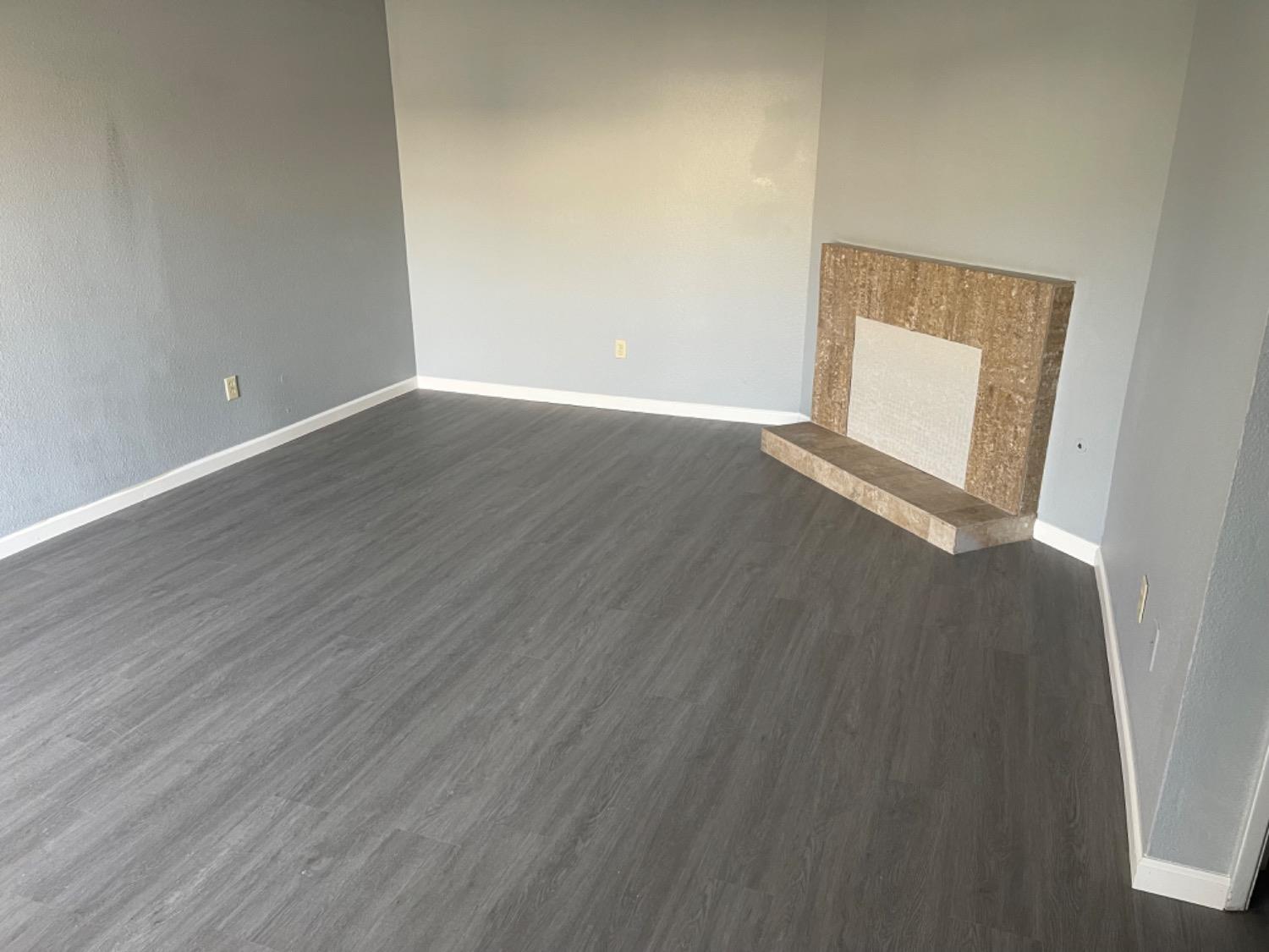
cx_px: 634
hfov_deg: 67.3
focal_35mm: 26
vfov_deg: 53.1
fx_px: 953
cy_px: 476
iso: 100
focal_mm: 5.1
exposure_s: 1/60
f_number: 1.6
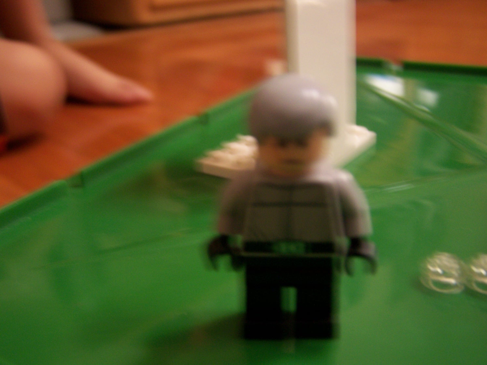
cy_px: 182
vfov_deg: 37.7
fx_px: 535
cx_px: 244
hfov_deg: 49.0
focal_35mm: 38
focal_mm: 6.3
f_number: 2.8
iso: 160
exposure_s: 1/8
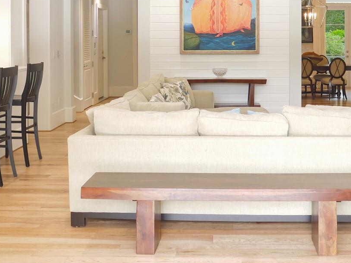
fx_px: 477
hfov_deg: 40.1
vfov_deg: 30.0
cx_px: 221
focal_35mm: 47
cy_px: 45
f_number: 2.8
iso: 400
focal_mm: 12
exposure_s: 1/60
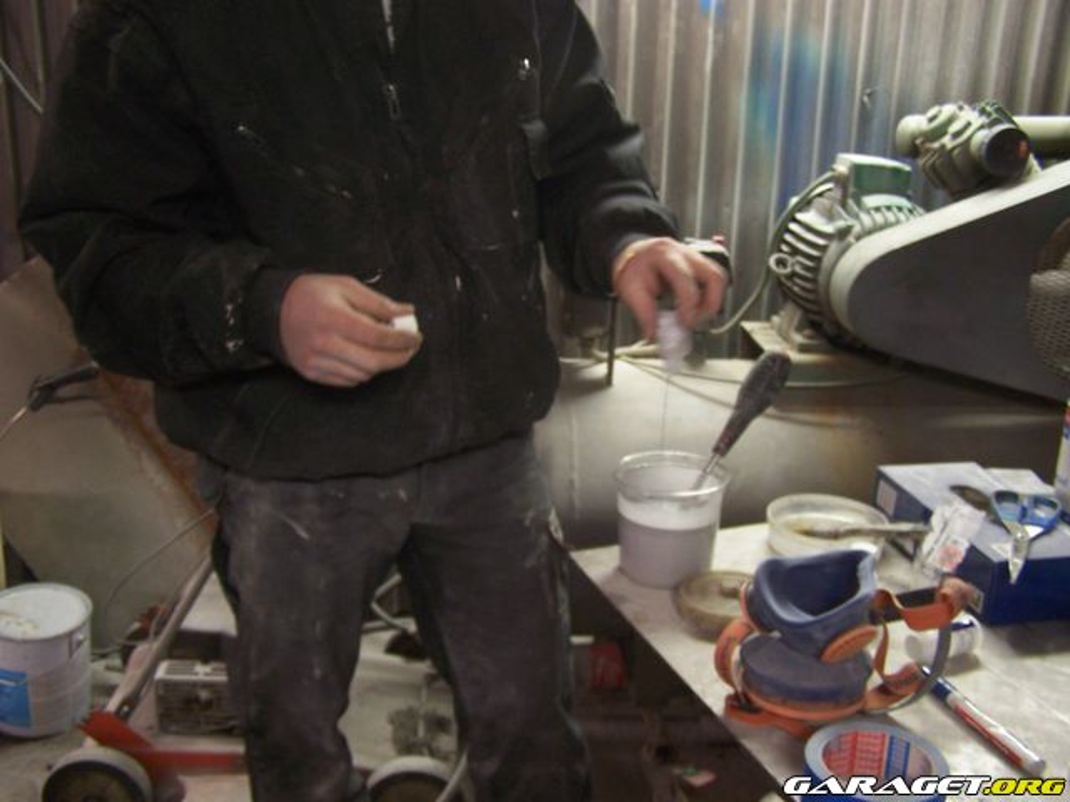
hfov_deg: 49.0
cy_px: 401
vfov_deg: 37.7
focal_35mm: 38
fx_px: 1175
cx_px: 535
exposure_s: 1/8
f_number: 2.8
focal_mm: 6.3
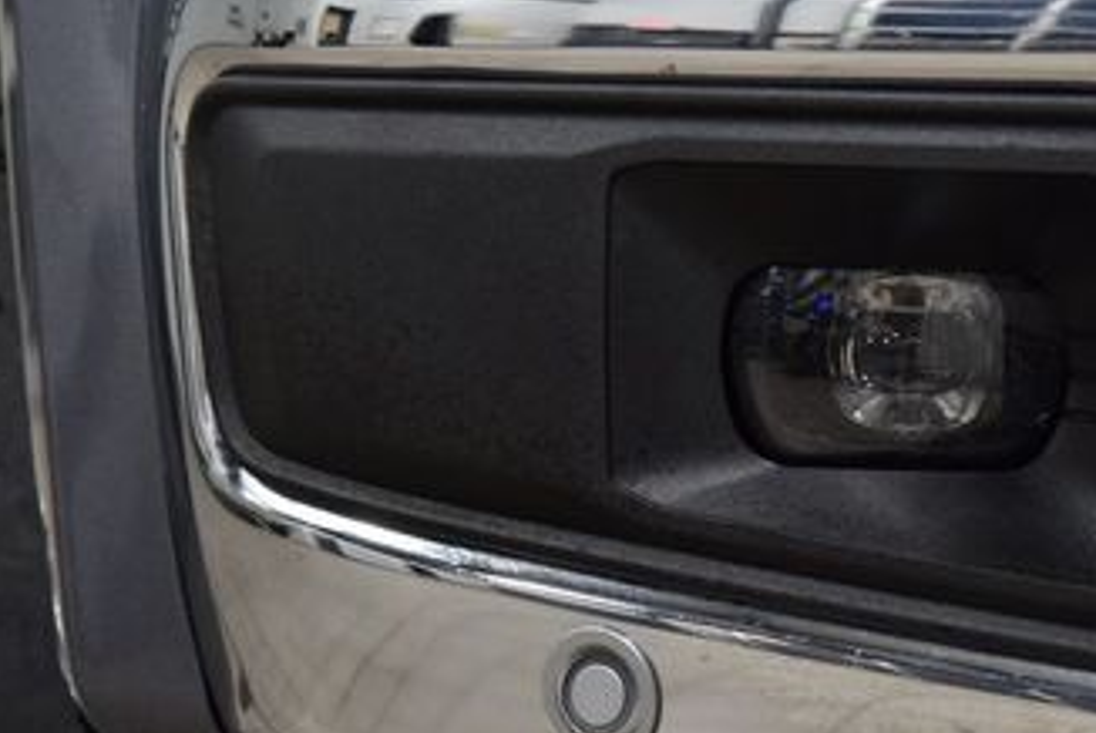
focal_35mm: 206
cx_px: 679
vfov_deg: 6.7
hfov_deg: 10.0
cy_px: 392
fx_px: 6277
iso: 1000
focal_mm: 70
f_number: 7.1
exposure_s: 1/30
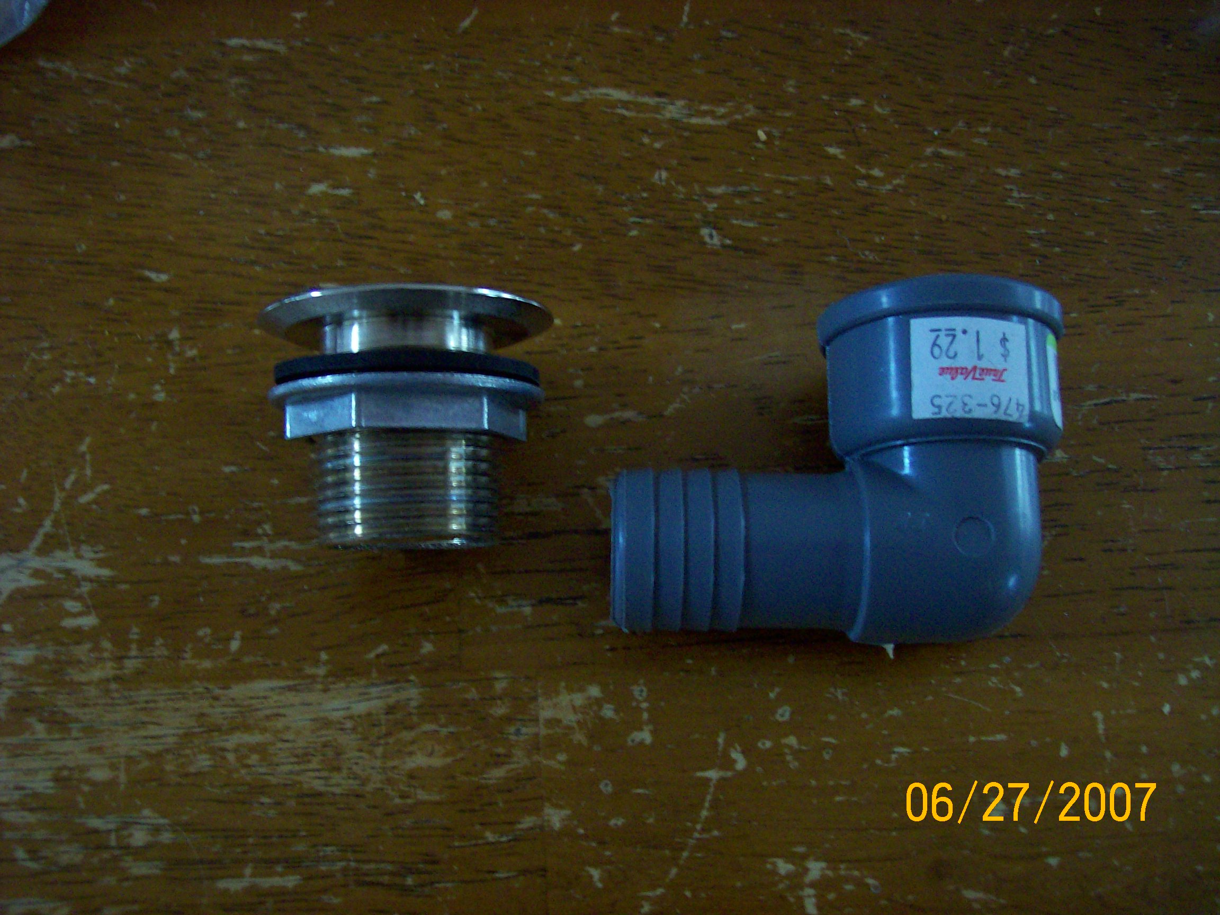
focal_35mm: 36
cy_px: 458
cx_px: 610
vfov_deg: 39.7
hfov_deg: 51.4
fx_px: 1269
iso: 160
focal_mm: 6
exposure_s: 1/8
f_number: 2.7
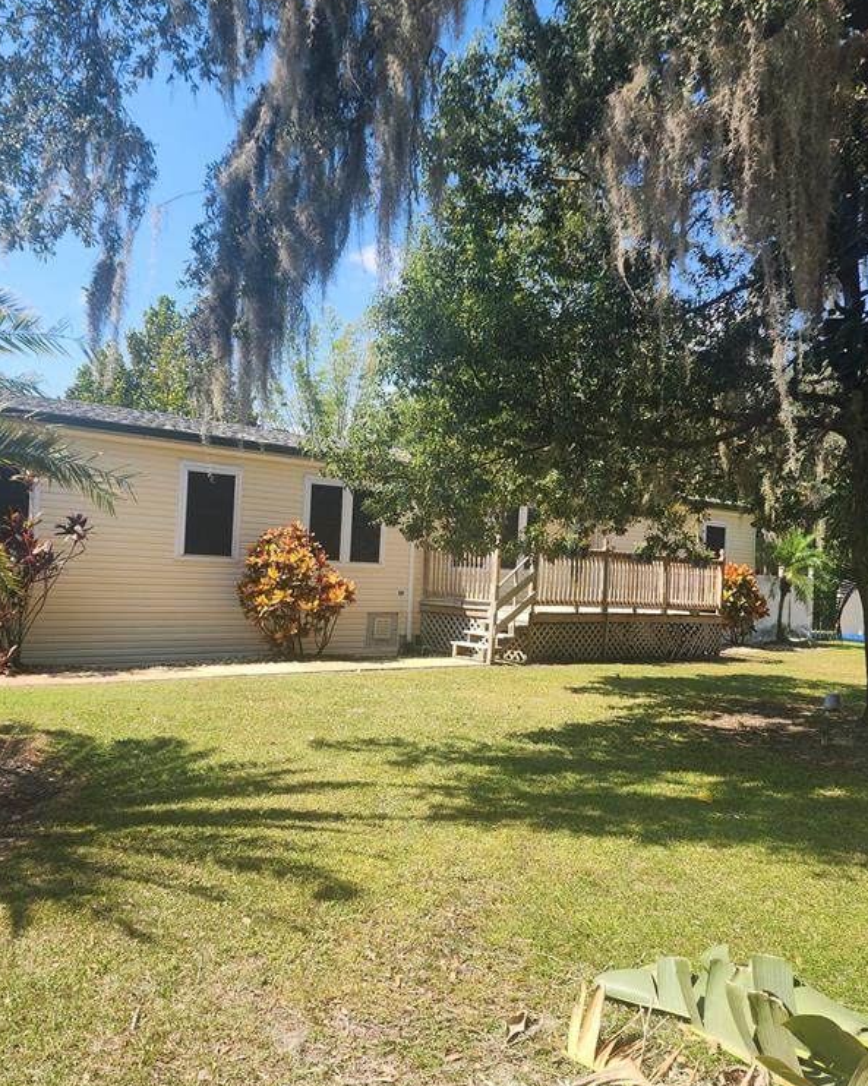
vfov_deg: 57.2
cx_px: 432
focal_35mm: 31
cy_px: 540
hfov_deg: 47.1
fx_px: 996
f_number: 1.8
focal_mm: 6.4
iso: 12
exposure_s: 1/471
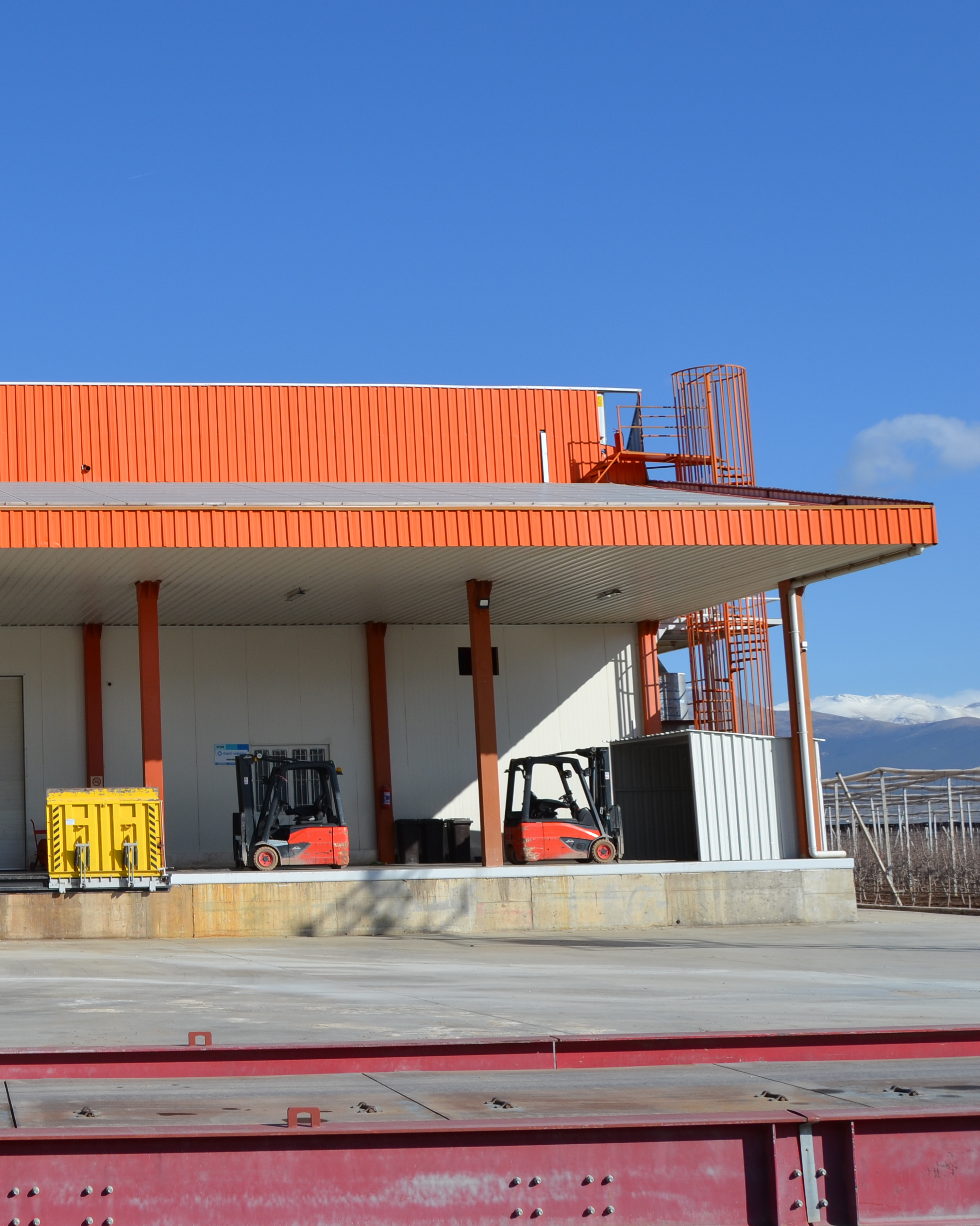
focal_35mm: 50
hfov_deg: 27.7
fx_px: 1813
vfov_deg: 37.3
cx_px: -89
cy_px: 549
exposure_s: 1/320
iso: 100
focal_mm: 20
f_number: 8
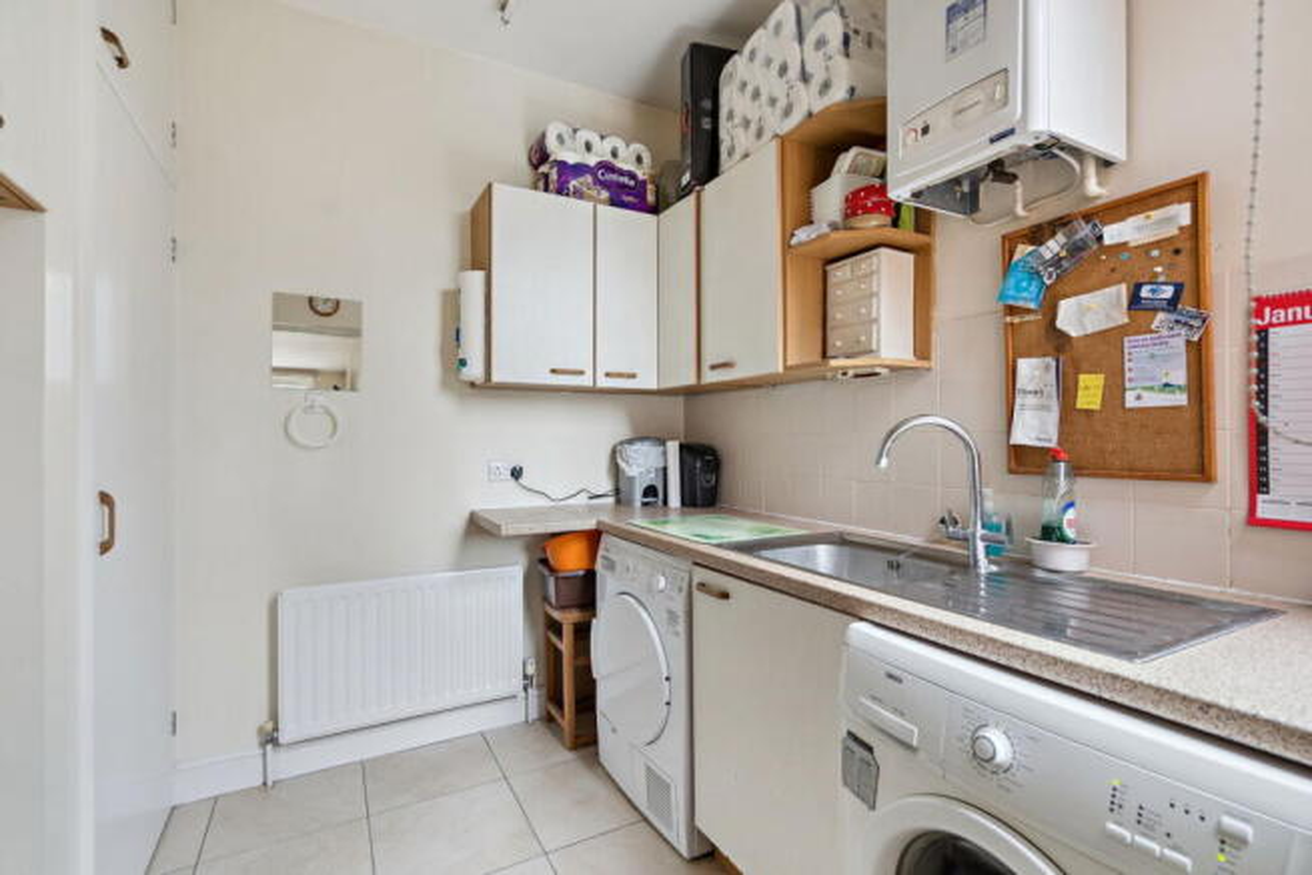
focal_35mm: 16
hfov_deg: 96.7
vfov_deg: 73.8
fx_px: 583
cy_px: 438
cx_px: 656
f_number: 5.6
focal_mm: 16
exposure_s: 1/5
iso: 320
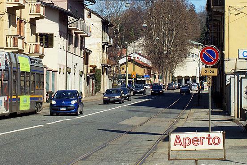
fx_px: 864
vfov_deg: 10.8
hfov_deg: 16.2
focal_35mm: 126
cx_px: 64
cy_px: 26
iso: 200
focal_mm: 45
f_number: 8
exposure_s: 1/500
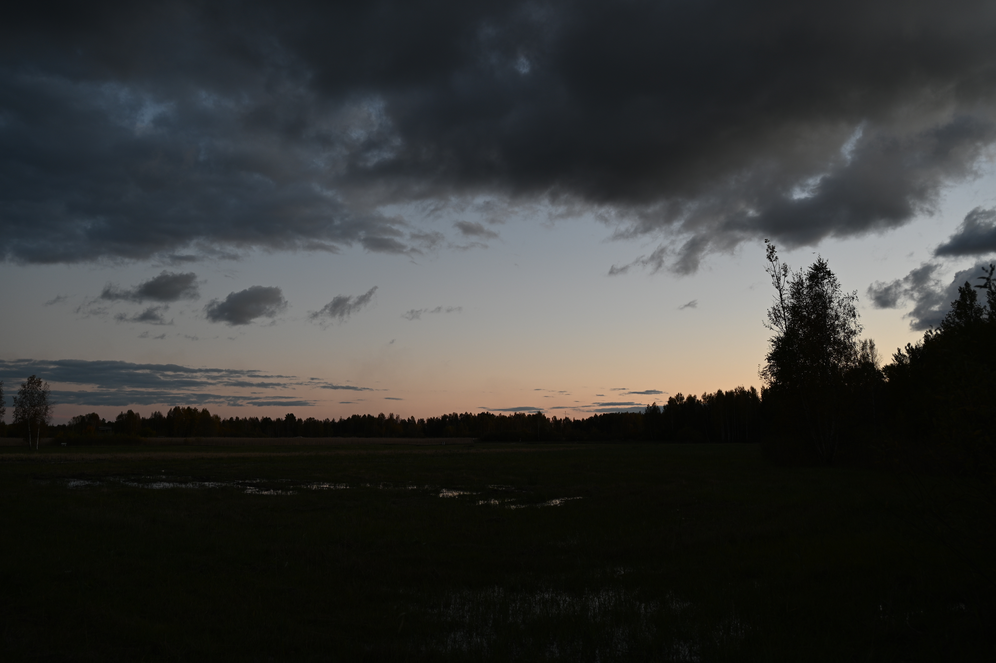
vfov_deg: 41.1
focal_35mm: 32
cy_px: 332
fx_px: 885
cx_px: 498
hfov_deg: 58.7
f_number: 4
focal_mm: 32
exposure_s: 1/100
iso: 140
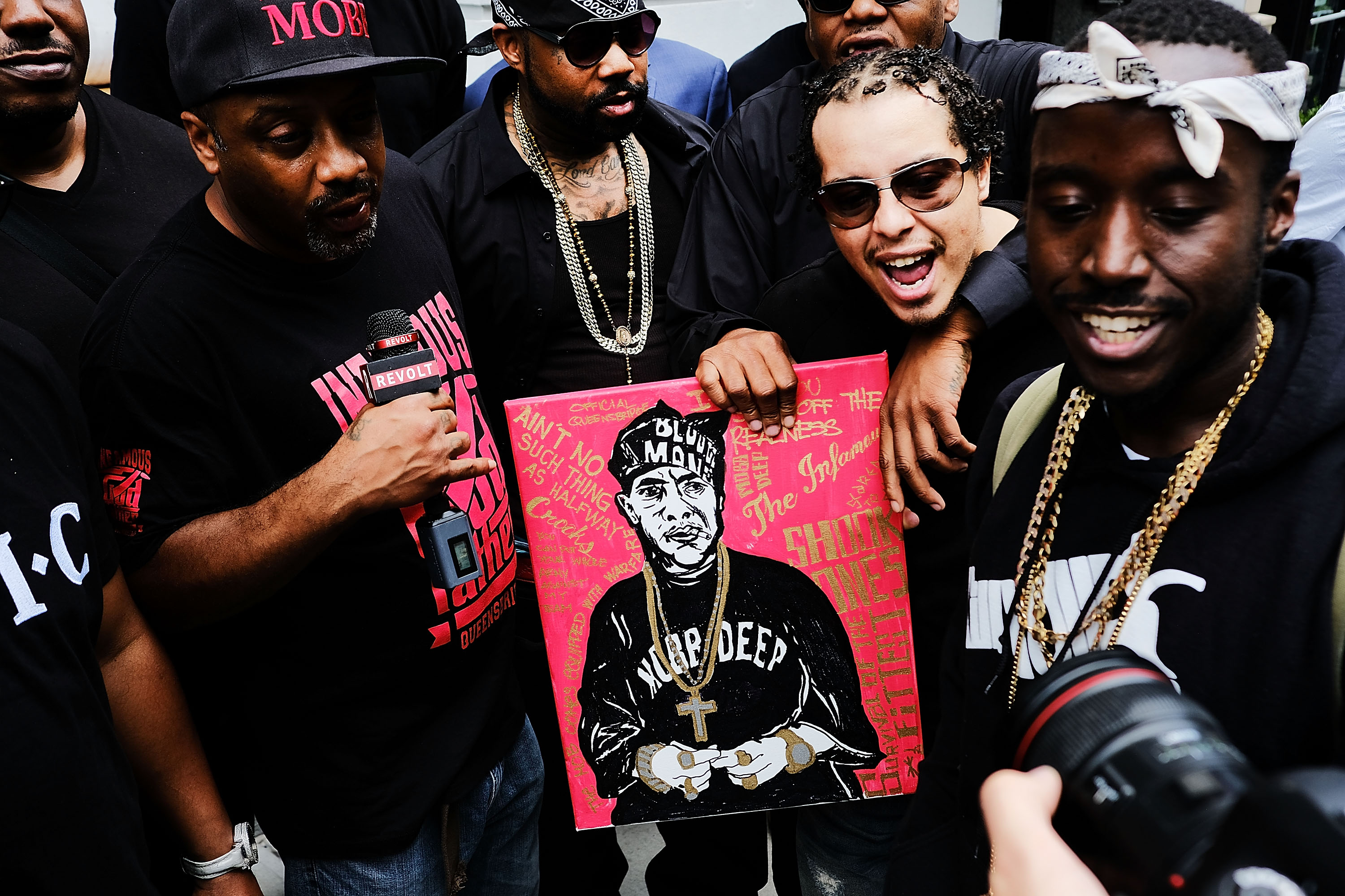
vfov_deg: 37.9
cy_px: 448
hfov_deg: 54.4
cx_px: 672
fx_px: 1308
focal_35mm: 35
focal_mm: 23
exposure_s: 1/350
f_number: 4
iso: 400
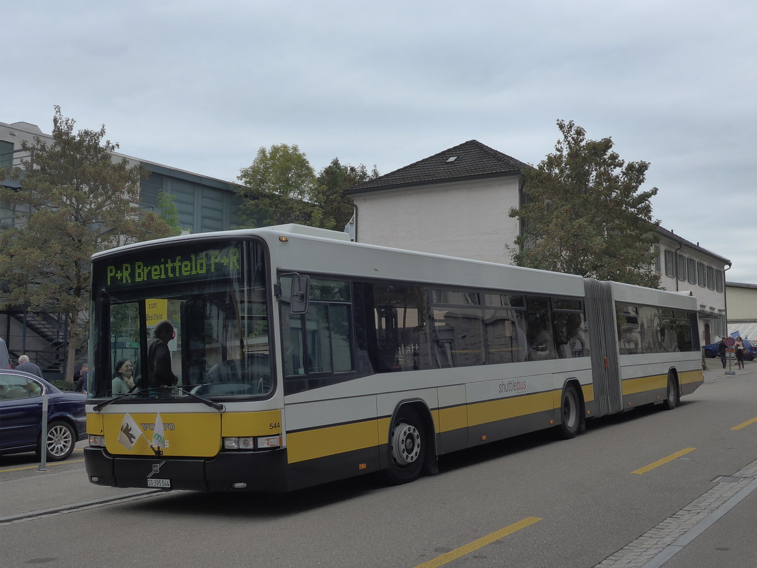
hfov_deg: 45.8
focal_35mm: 41
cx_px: 378
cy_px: 284
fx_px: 897
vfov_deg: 35.1
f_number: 3.5
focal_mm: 8.4
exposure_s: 1/800
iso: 160
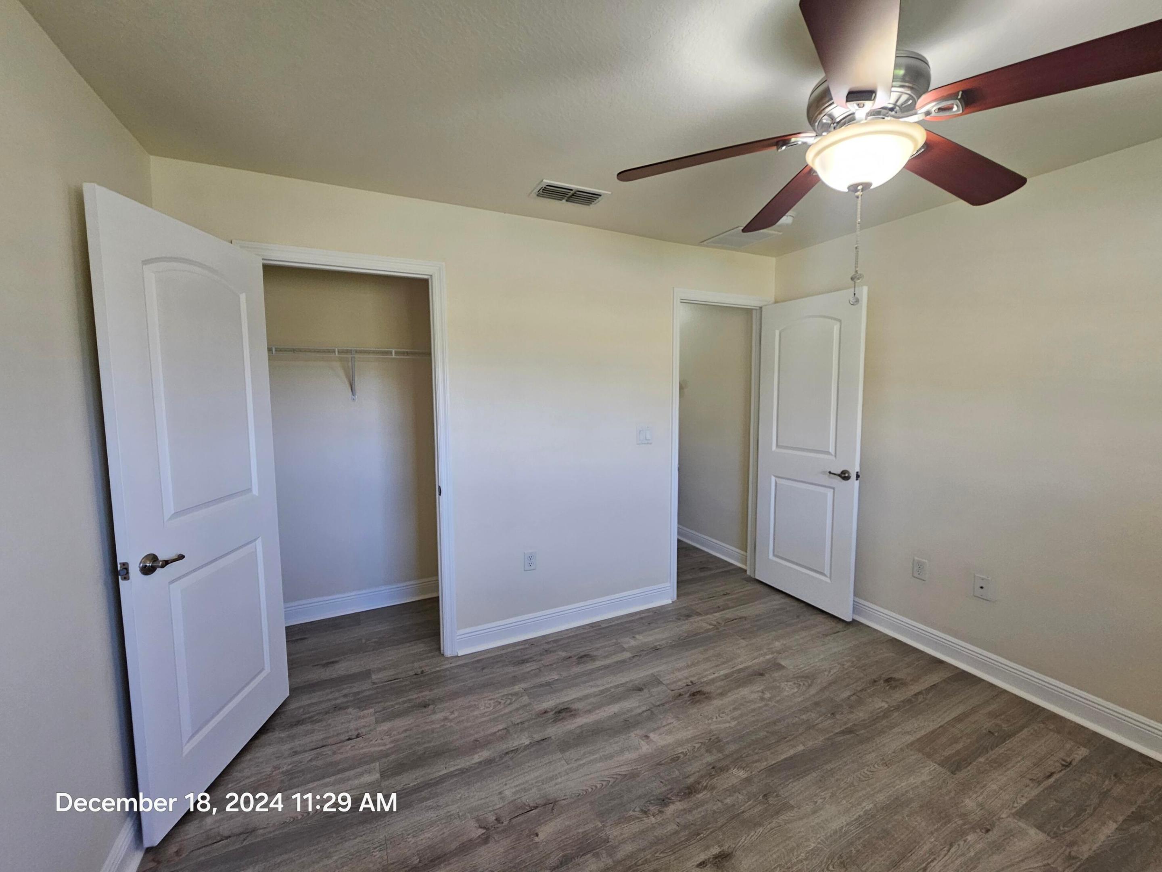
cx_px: 581
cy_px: 436
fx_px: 436
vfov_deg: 89.9
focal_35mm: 13
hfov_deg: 106.2
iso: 160
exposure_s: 1/60
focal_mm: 2.2
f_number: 2.2
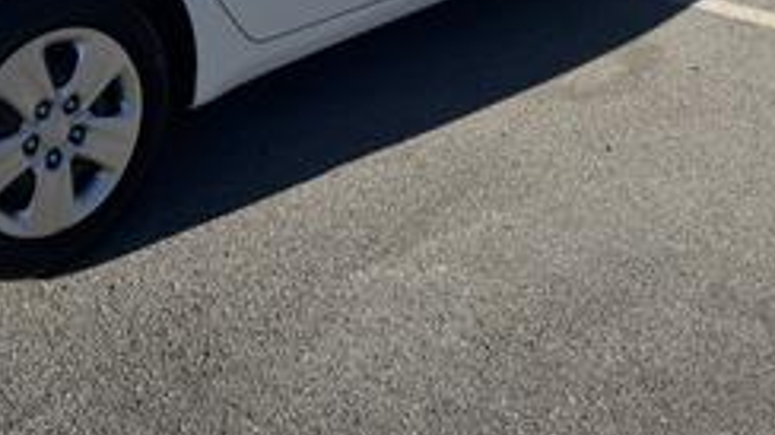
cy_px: -133
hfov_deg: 36.6
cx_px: 108
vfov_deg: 20.3
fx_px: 1109
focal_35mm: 54
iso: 80
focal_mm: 6.76
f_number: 1.78
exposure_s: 1/4310
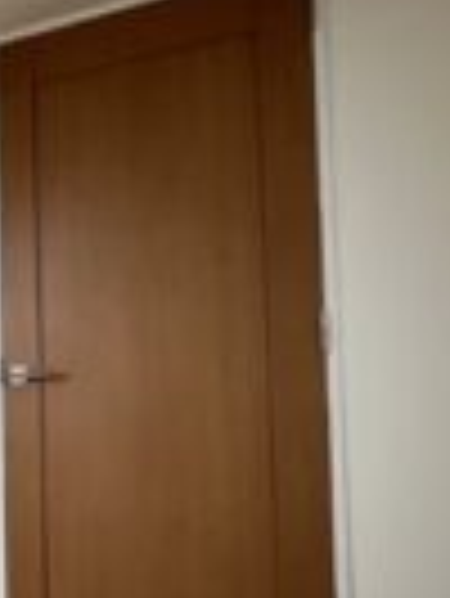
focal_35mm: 47
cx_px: -369
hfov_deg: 20.8
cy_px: 337
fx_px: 813
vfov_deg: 40.3
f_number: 1.8
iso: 32
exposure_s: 1/201
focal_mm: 1.57
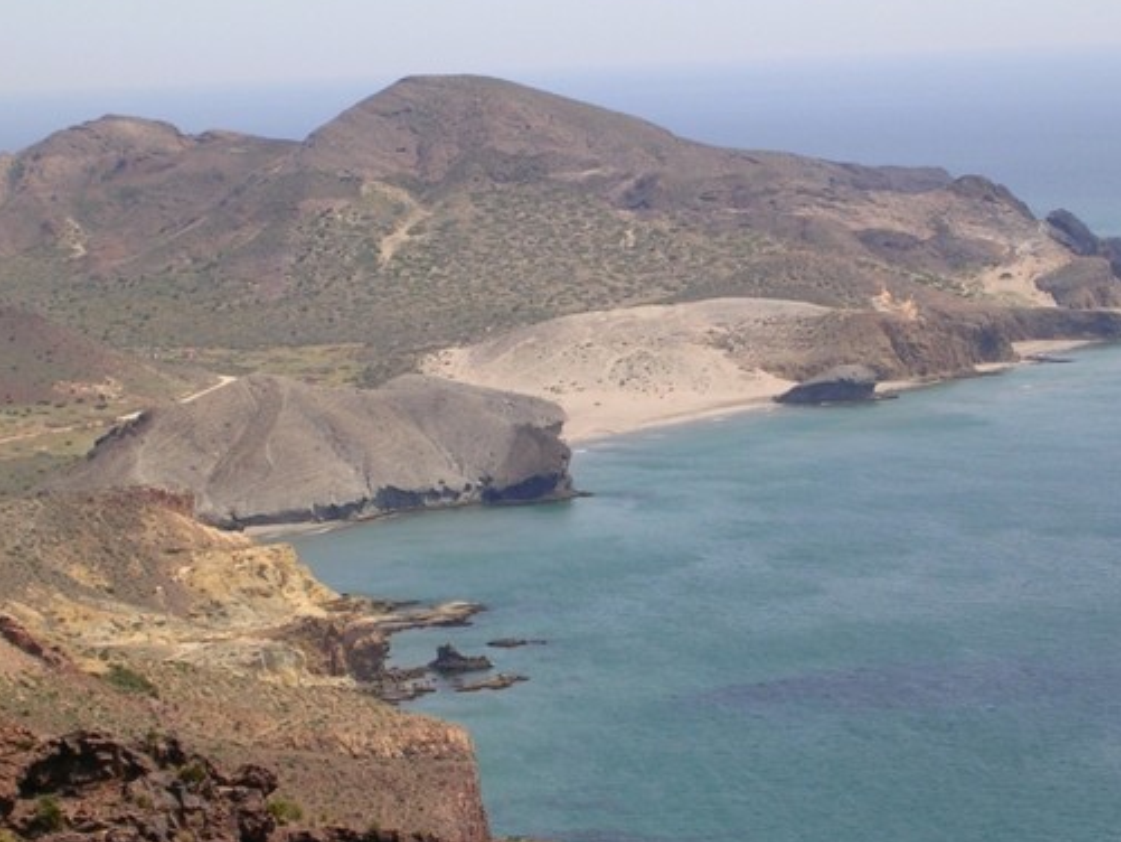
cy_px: 363
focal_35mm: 147
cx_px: 624
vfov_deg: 10.1
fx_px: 4762
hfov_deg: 13.4
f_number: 4.9
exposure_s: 1/423
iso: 50
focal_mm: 17.4
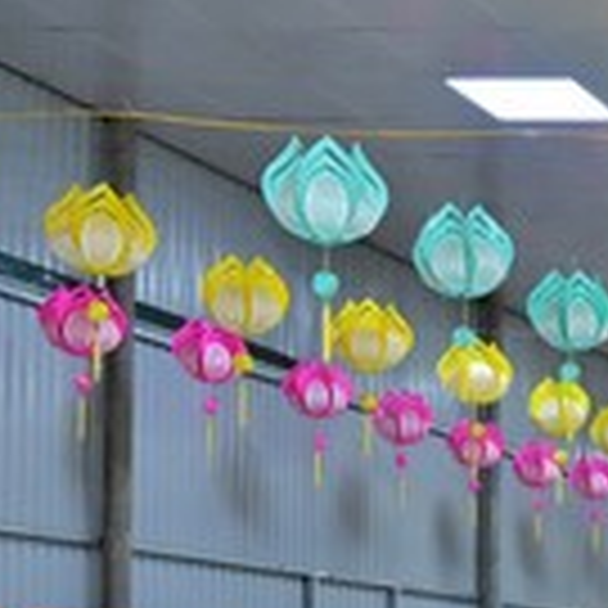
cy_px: 743
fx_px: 1947
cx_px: 1419
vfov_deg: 16.9
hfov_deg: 13.5
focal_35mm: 98
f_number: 5.6
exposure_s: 1/160
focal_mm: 24
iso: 2000
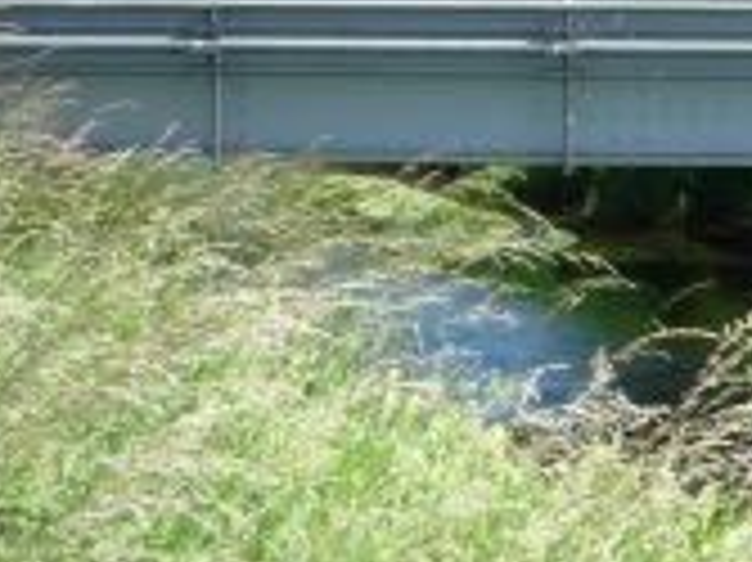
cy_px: -99
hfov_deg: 20.5
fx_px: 1997
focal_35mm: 92
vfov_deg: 15.5
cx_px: 779
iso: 100
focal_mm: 5.2
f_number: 4
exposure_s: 1/320
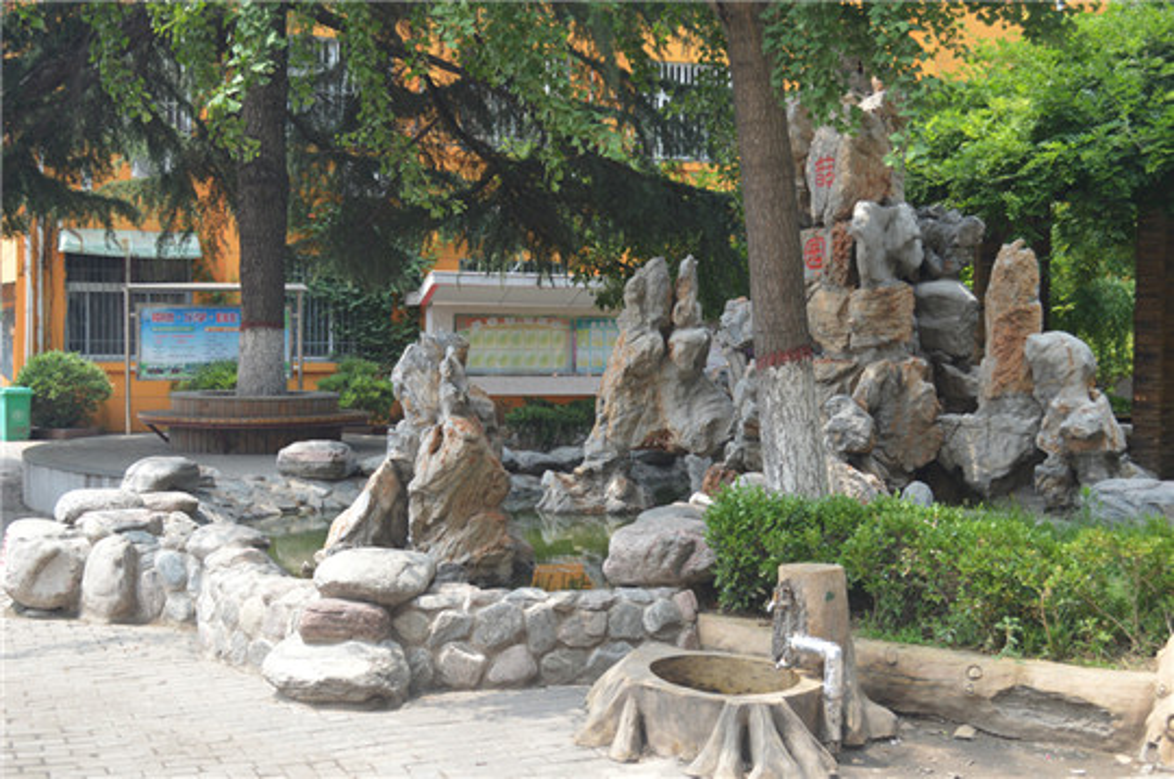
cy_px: 390
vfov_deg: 28.0
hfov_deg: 41.2
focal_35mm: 48
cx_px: 587
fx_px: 1563
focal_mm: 32
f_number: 5.6
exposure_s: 1/125
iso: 100
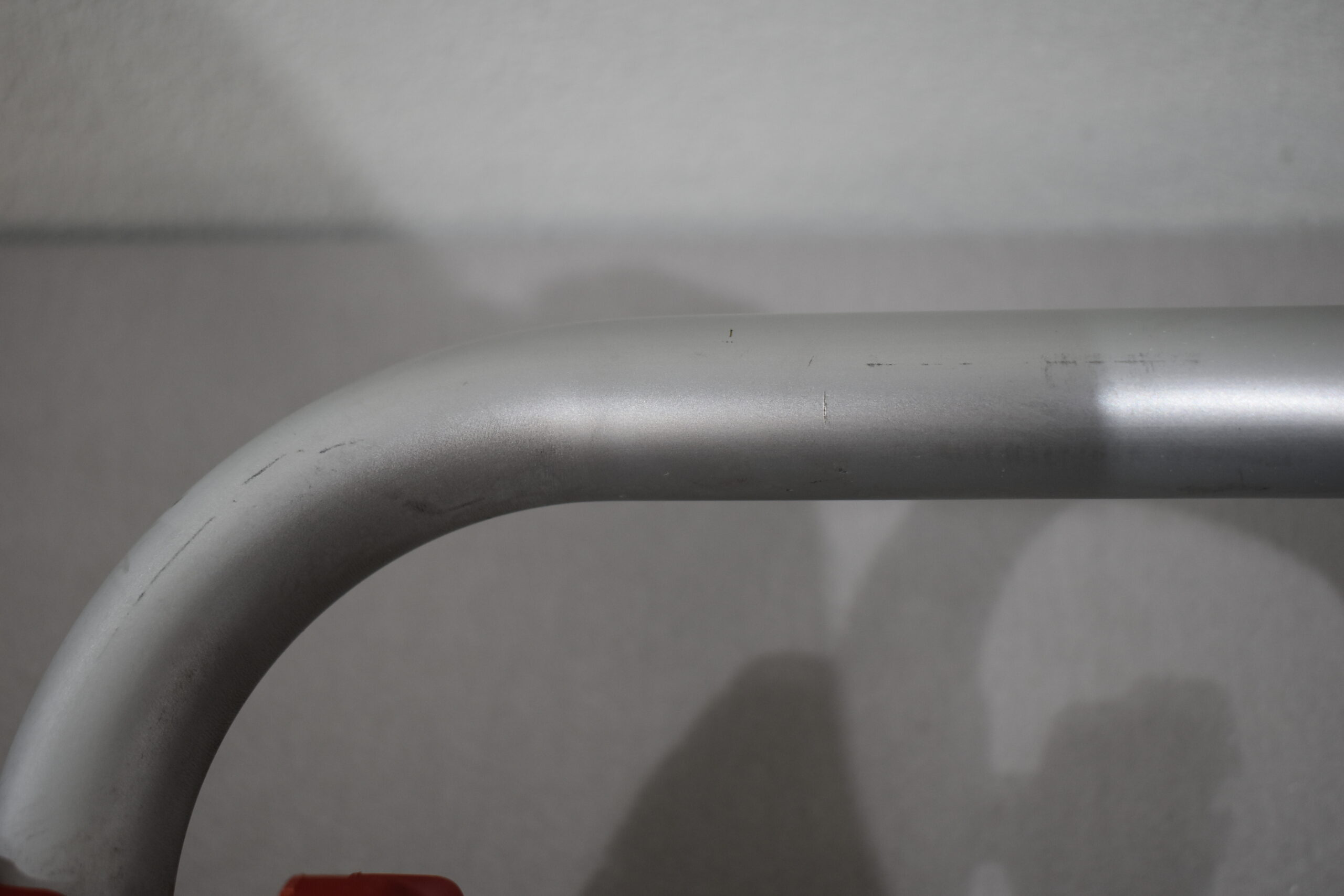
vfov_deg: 28.9
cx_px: 672
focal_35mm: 46
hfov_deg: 42.3
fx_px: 1736
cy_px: 448
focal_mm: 31
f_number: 4.2
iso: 560
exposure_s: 1/250
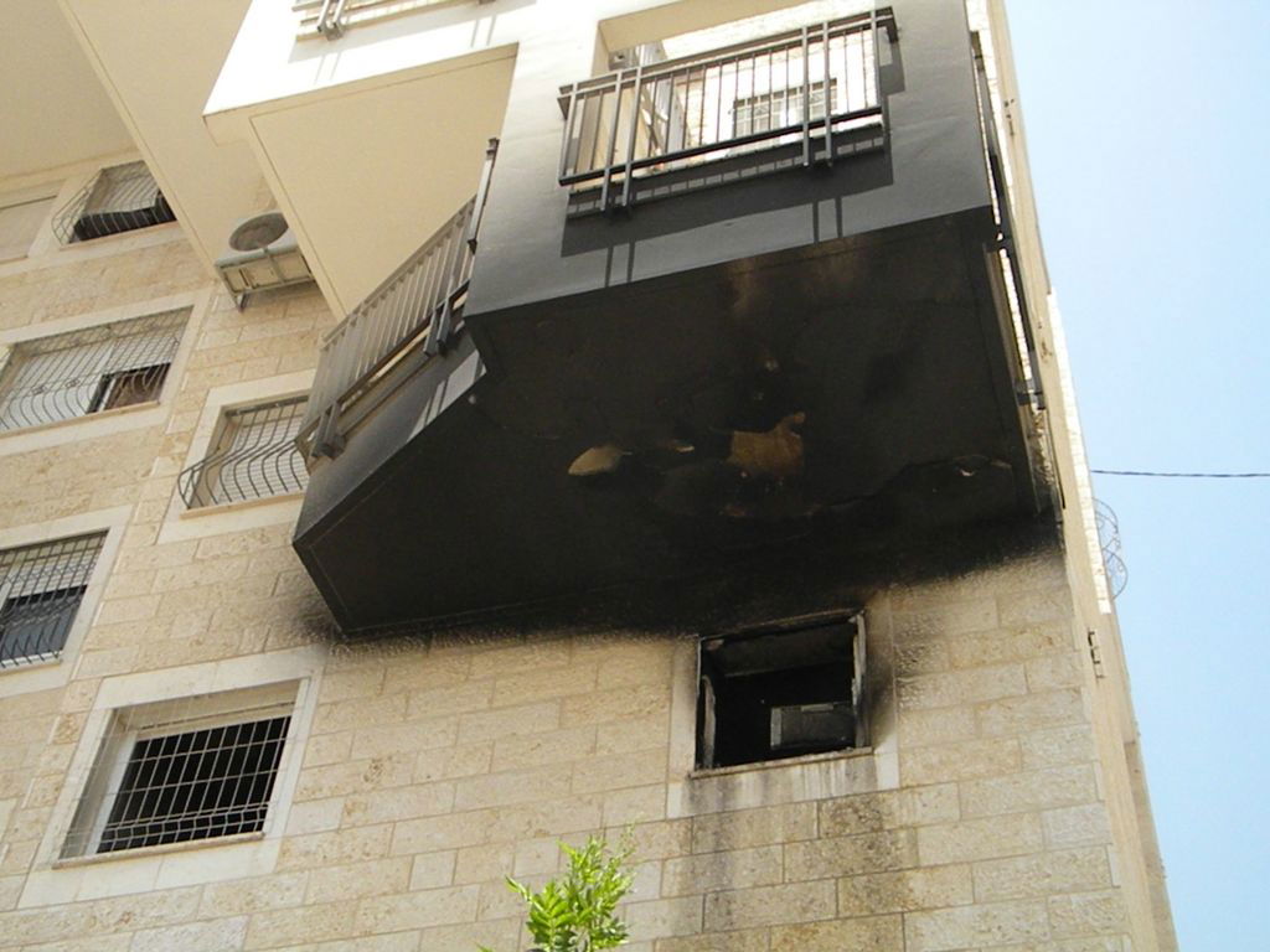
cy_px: 476
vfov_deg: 30.9
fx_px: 1724
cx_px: 635
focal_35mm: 47
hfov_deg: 40.4
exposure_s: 1/890
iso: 720
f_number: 7.8
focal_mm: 8.6
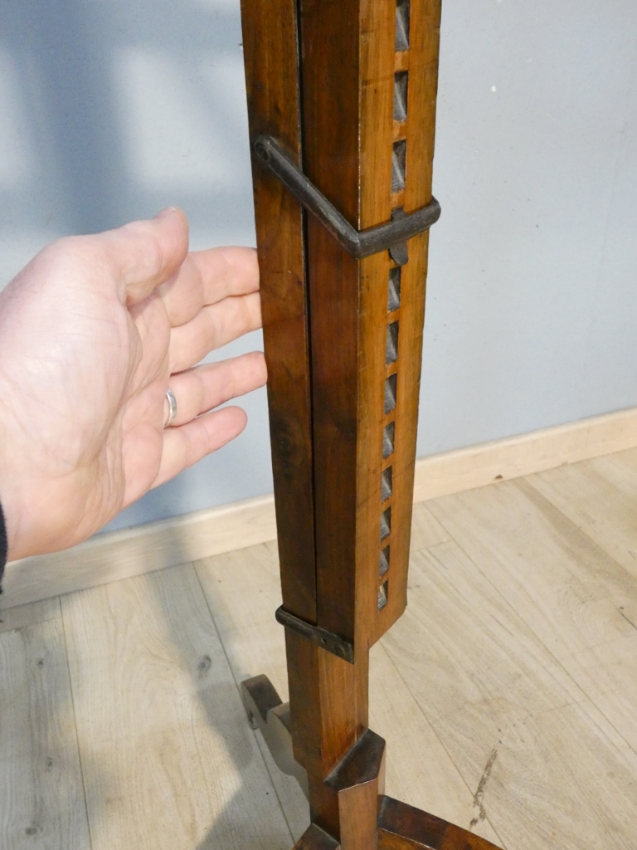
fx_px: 736
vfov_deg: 60.0
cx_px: 318
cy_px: 425
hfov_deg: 46.8
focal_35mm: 30
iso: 1000
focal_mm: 5.3
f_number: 3.3
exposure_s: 1/125
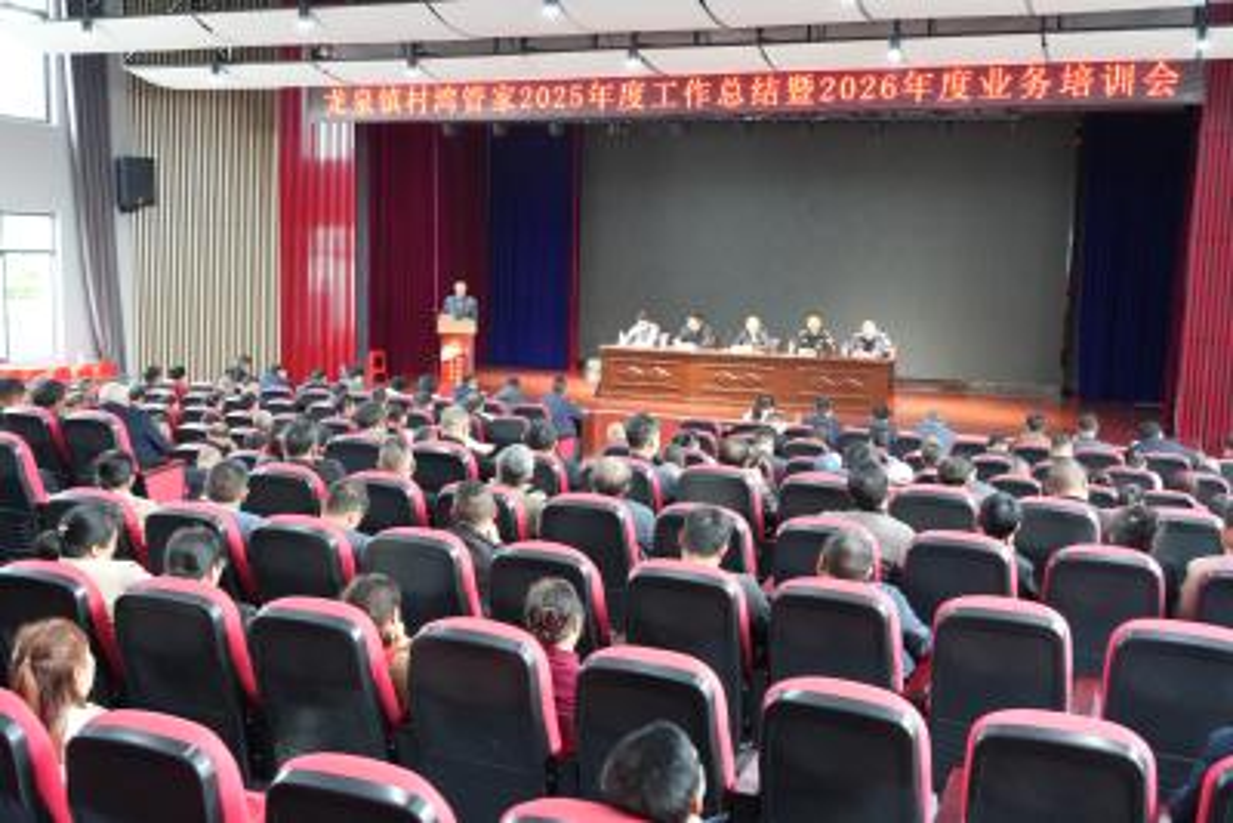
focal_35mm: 36
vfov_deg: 36.9
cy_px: 412
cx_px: 616
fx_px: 1233
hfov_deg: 53.1
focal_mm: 36
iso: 5000
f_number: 7.1
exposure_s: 1/40
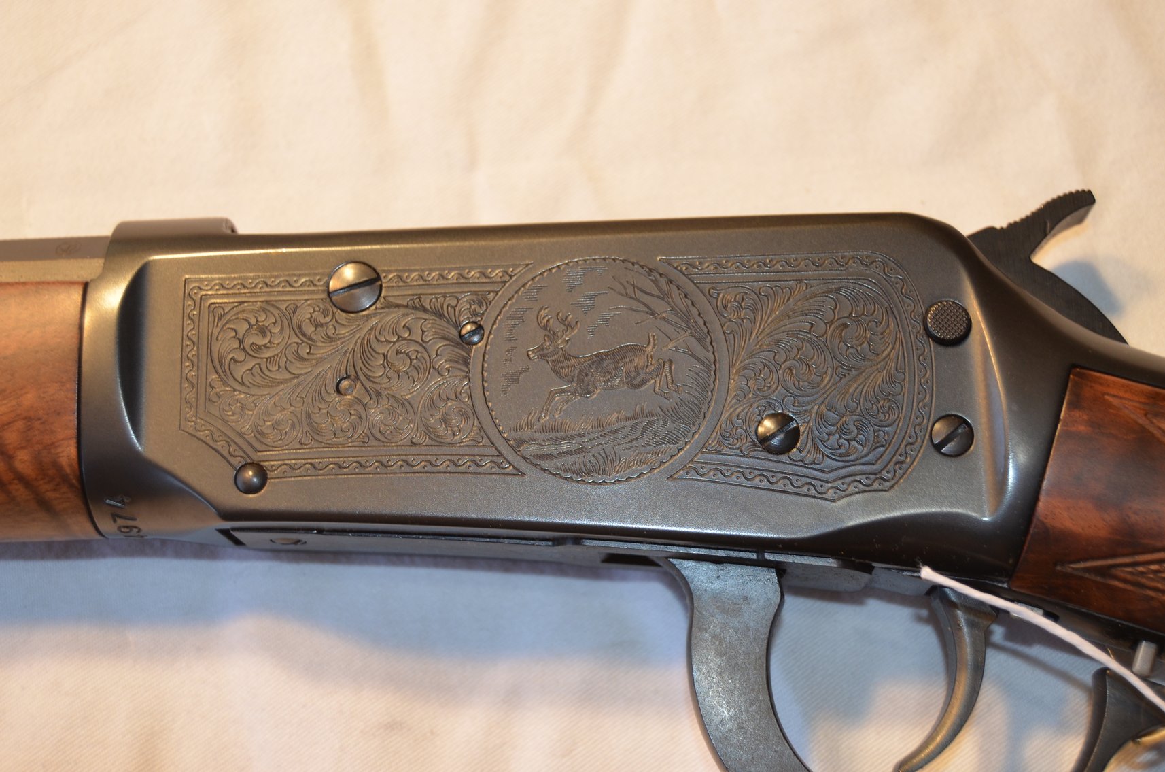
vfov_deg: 23.7
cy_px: 386
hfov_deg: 35.1
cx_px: 582
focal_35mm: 57
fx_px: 1841
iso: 400
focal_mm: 38
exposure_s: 1/125
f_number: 4.8
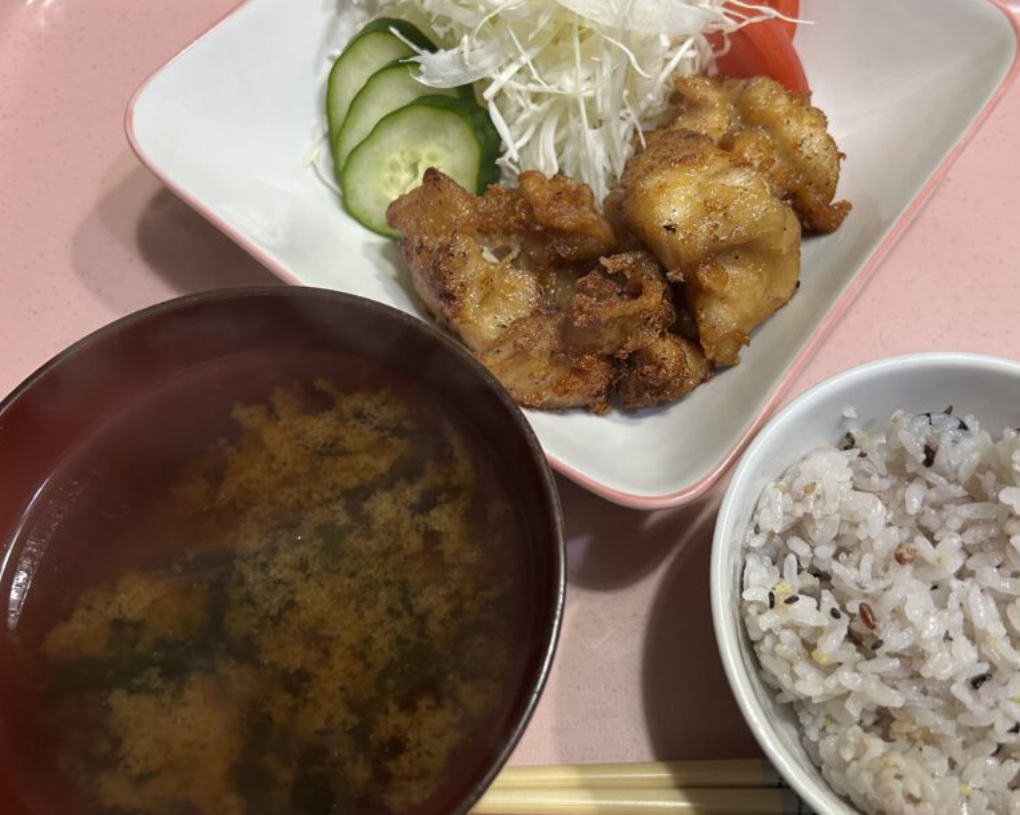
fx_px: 1026
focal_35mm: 34
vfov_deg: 43.3
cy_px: 372
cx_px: 590
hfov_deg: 52.6
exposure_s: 1/60
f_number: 1.5
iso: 160
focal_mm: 5.7
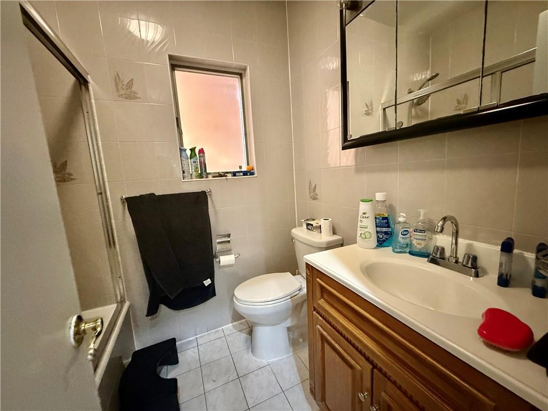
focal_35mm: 14
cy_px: 206
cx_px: 274
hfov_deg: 102.1
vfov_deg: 85.7
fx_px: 222
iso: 1000
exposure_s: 1/40
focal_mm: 2.22
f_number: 2.2
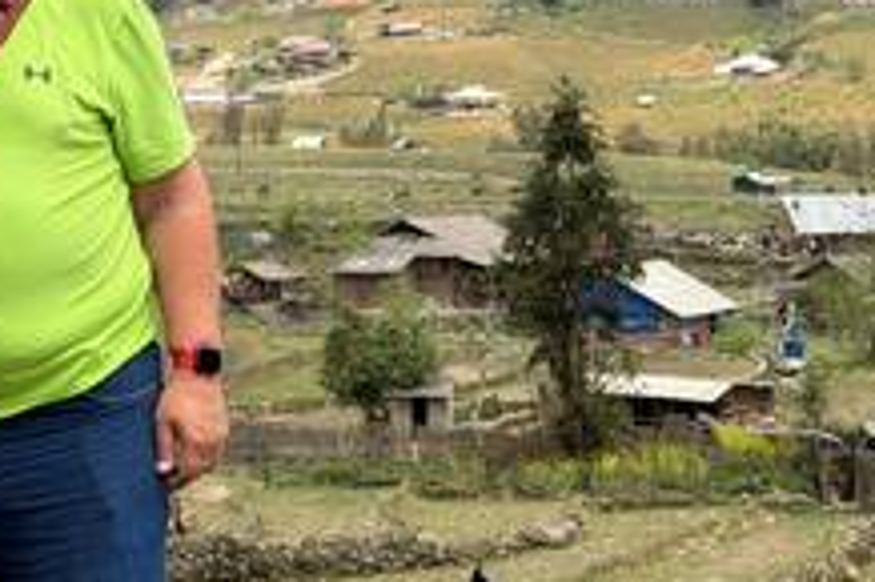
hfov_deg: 18.5
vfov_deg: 12.2
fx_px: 2672
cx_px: 261
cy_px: -72
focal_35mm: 110
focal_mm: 6.76
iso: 80
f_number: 1.78
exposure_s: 1/3096
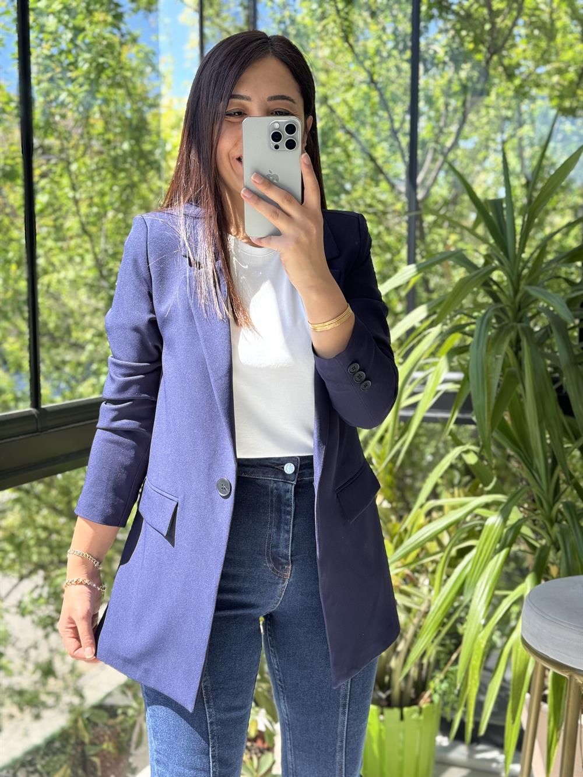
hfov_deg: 30.3
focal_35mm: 48
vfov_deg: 39.7
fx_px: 1078
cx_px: 292
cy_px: 388
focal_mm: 6.76
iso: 64
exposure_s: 1/224
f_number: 1.78
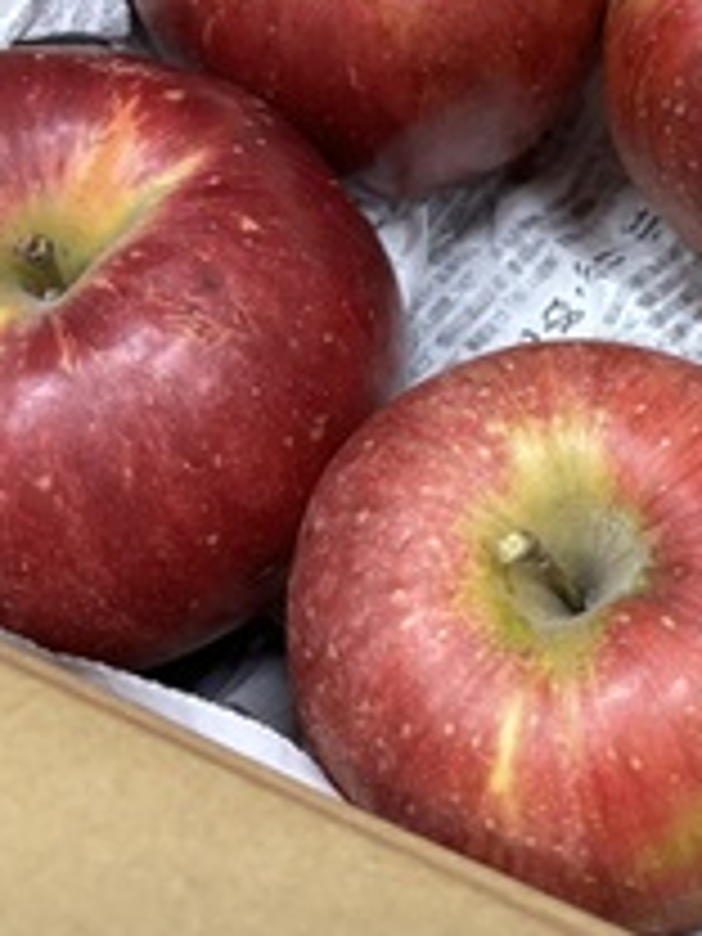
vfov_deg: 31.7
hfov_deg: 22.7
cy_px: 252
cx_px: 808
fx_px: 1622
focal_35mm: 60
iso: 250
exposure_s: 1/60
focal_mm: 5.96
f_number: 1.6
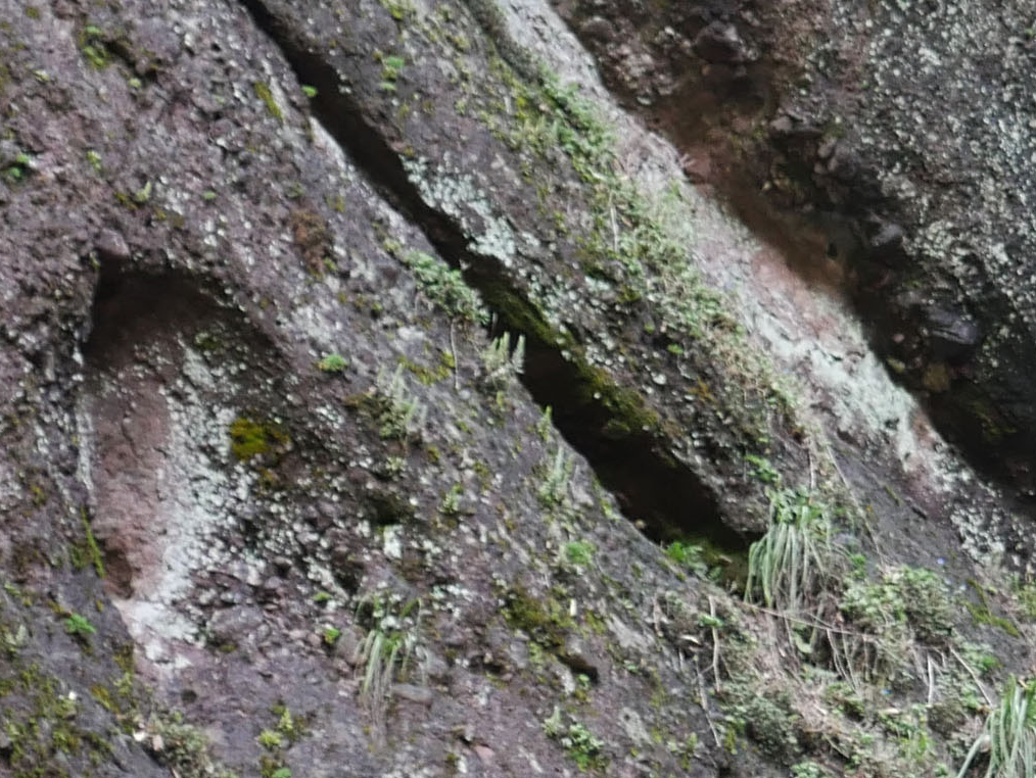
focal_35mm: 163
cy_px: 69
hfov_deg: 11.1
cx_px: 1997
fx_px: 4882
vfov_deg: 9.1
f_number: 4
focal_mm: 18
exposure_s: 1/60
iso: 400
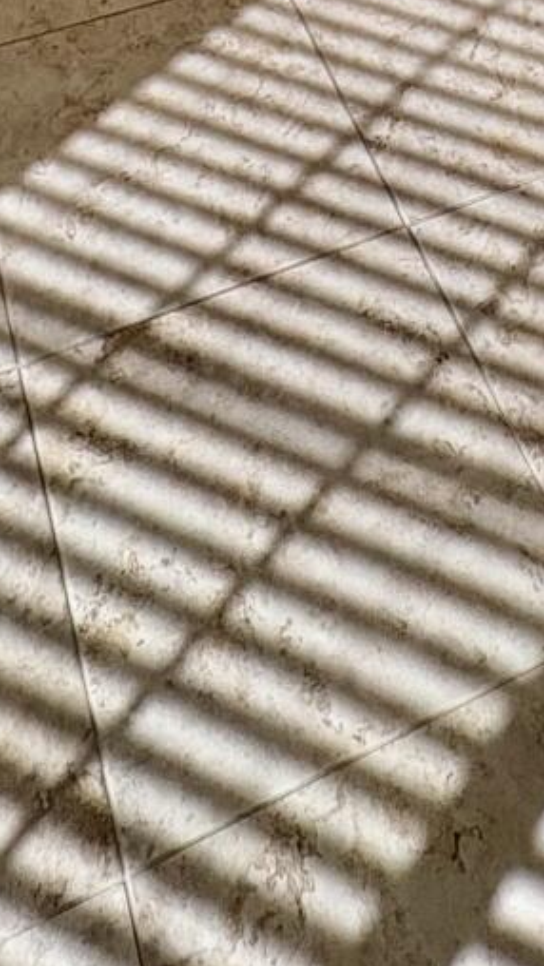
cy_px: -867
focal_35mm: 60
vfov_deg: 20.6
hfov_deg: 19.9
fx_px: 1538
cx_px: 392
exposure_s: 1/275
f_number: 2.2
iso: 40
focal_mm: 2.22
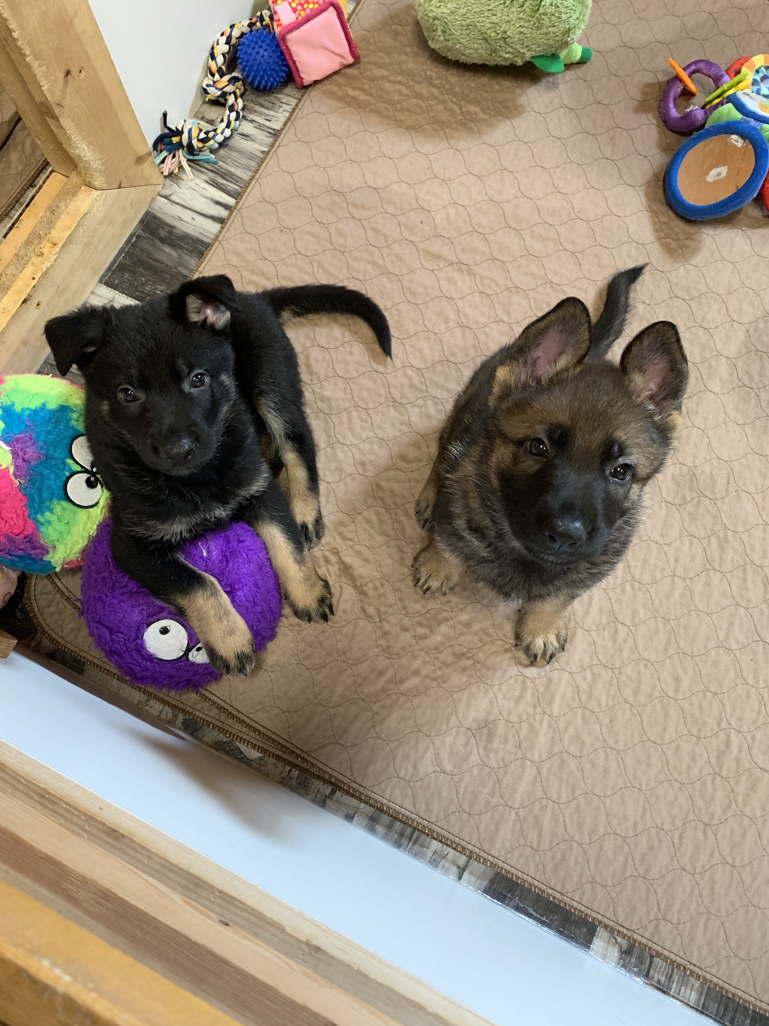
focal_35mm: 26
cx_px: 384
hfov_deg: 53.1
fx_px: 770
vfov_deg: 67.3
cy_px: 513
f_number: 1.8
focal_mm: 4.25
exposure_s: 1/60
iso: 400
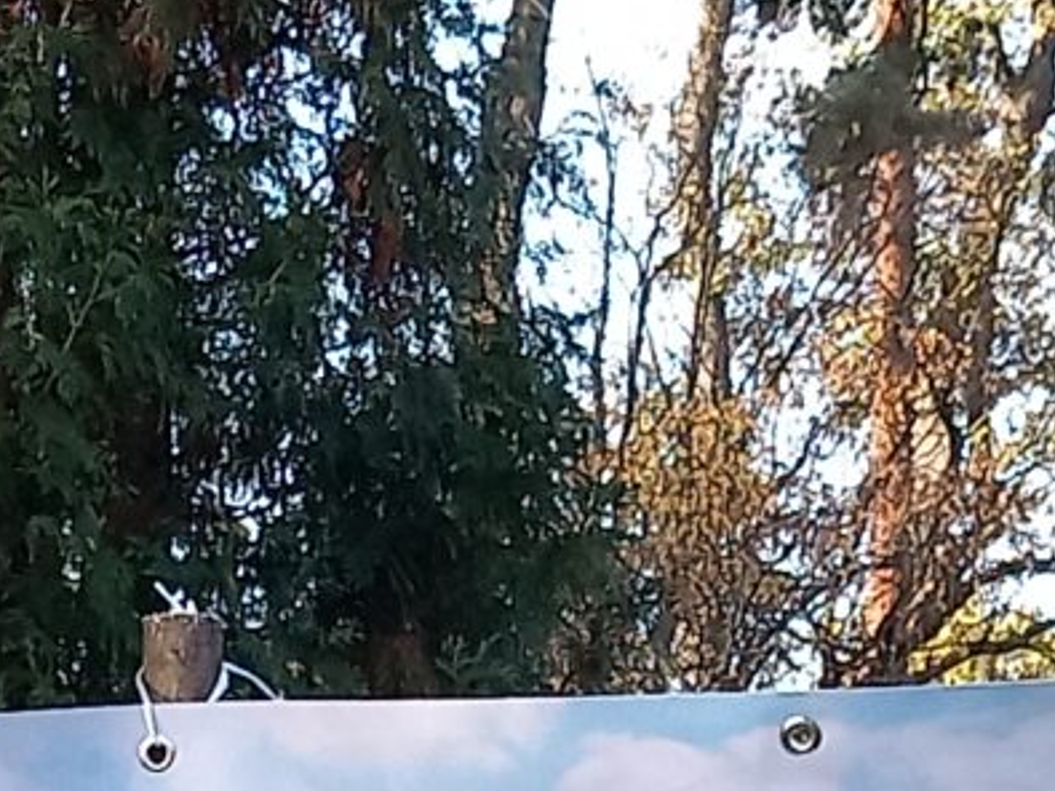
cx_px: 51
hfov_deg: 11.2
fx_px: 5332
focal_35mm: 175
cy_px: 2119
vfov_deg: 7.7
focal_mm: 4
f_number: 1.8
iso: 32
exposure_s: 1/50
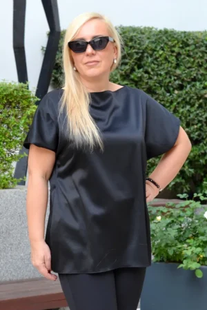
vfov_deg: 27.0
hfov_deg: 18.2
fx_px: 647
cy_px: 155
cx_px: 104
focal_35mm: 75
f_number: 5.6
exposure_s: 1/125
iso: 400
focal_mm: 50
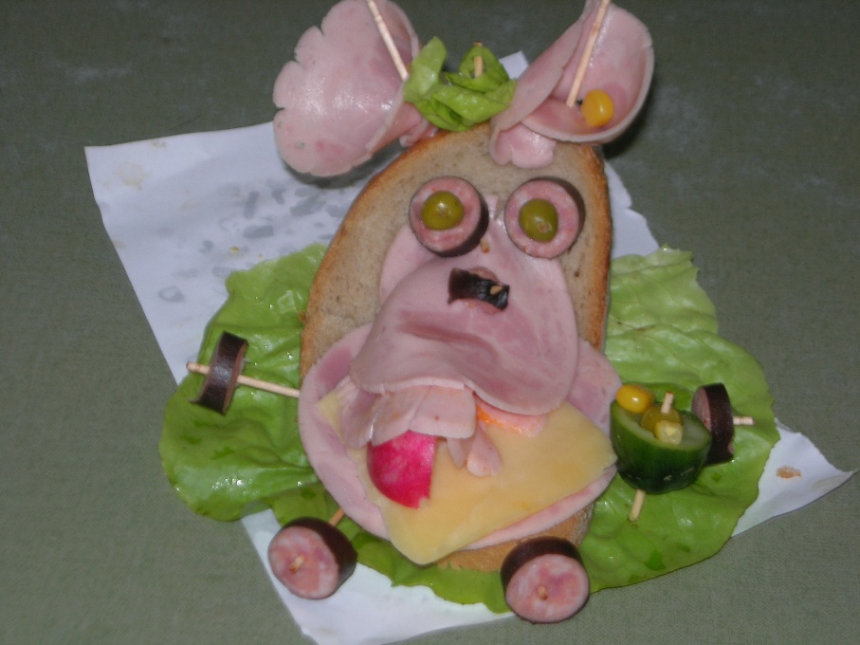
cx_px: 430
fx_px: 2285
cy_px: 322
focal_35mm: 92
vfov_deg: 16.1
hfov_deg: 21.3
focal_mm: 19.1
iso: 64
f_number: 4.3
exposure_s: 1/60.1
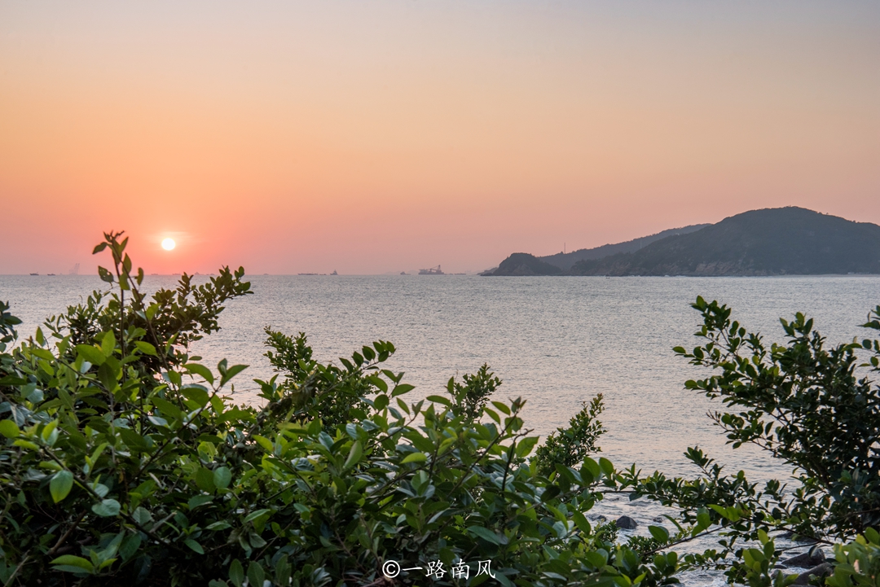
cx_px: 440
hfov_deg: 38.2
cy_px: 294
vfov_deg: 26.0
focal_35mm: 52
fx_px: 1272
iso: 320
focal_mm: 52
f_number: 13
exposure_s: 1/100
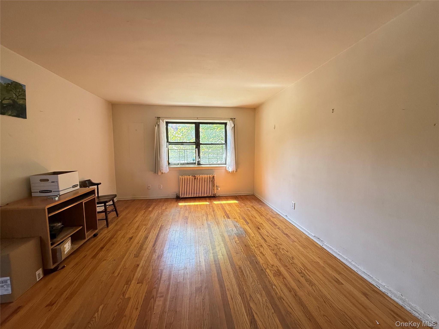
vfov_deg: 85.7
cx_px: 220
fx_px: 178
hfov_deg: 102.1
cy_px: 164
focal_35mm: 14
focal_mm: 2.22
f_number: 2.2
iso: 200
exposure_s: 1/99
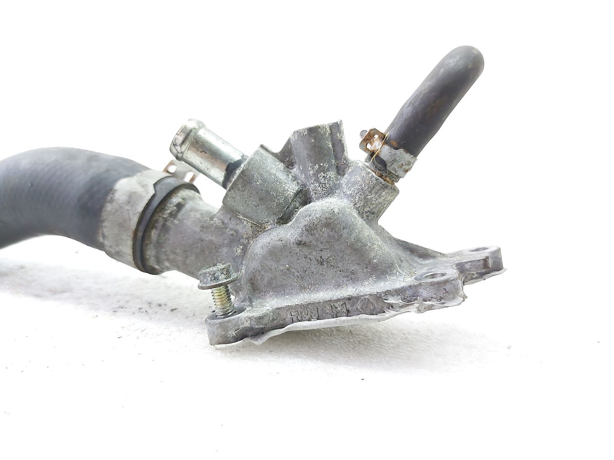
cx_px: 300
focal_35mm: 25
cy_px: 224
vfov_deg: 54.8
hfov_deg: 69.4
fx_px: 443
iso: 200
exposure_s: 1/50
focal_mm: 5.23
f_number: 1.8
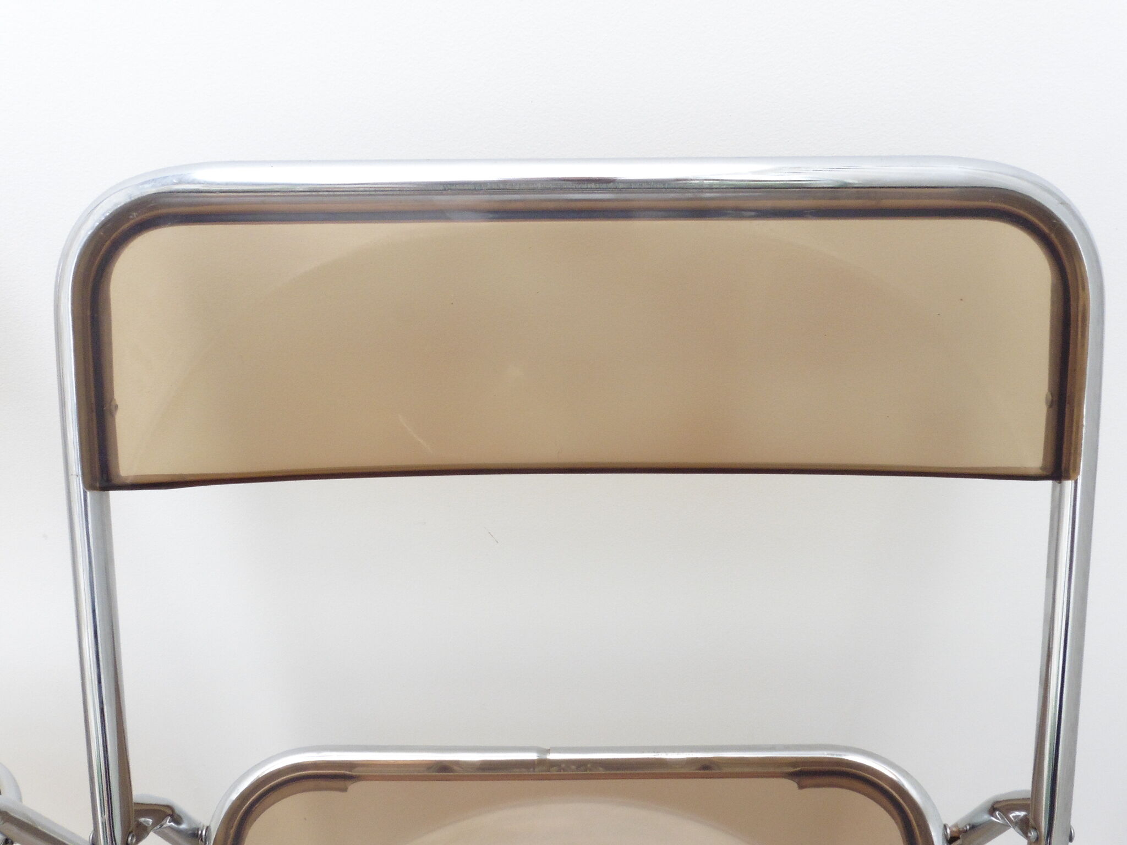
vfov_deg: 41.8
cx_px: 564
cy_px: 422
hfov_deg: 54.0
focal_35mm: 34
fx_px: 1107
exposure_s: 1/15
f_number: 8
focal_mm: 6.1
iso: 250
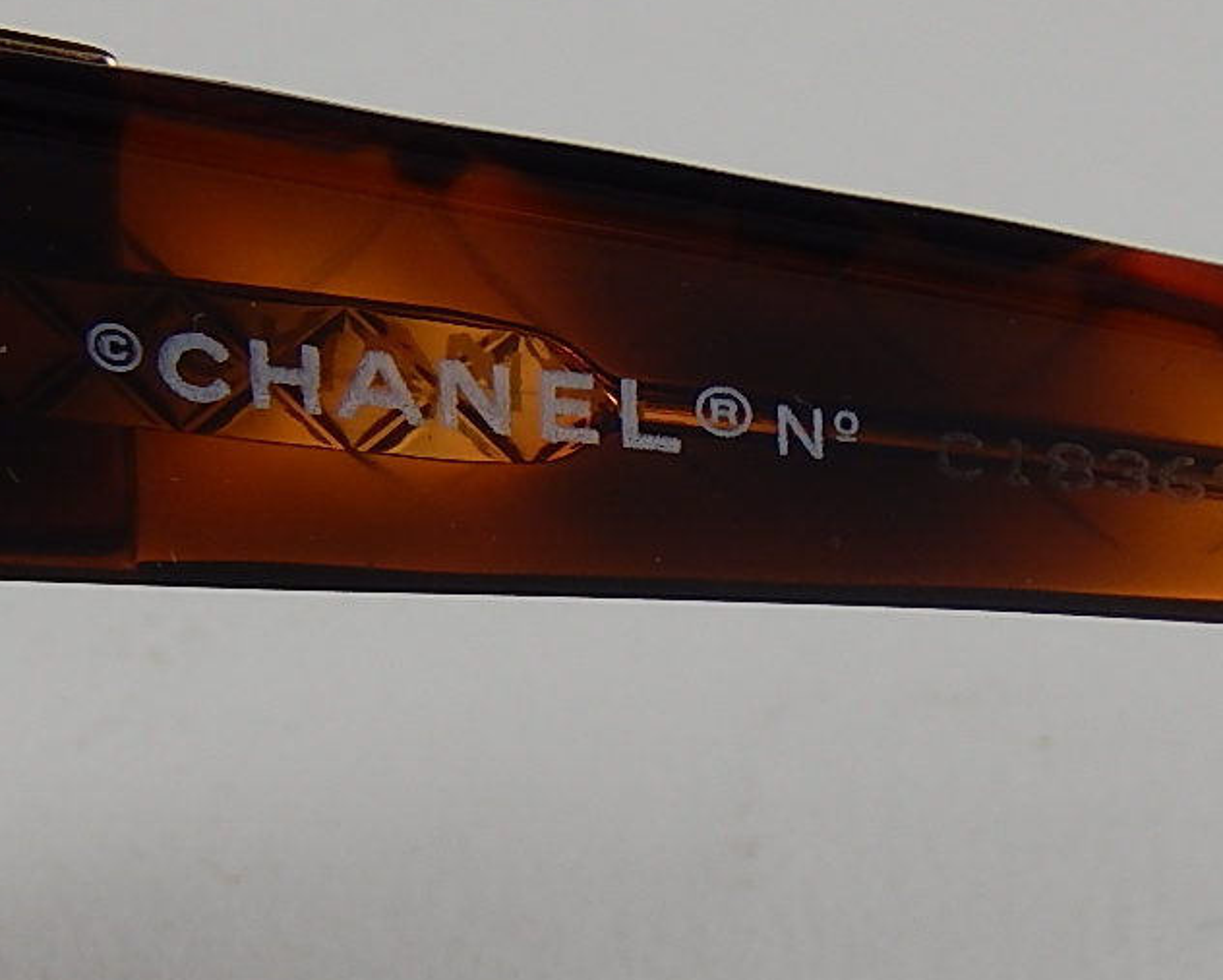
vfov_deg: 6.0
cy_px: 777
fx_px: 9305
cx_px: 913
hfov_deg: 7.5
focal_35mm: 257
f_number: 4.5
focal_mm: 18.7
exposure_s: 1/40
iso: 125
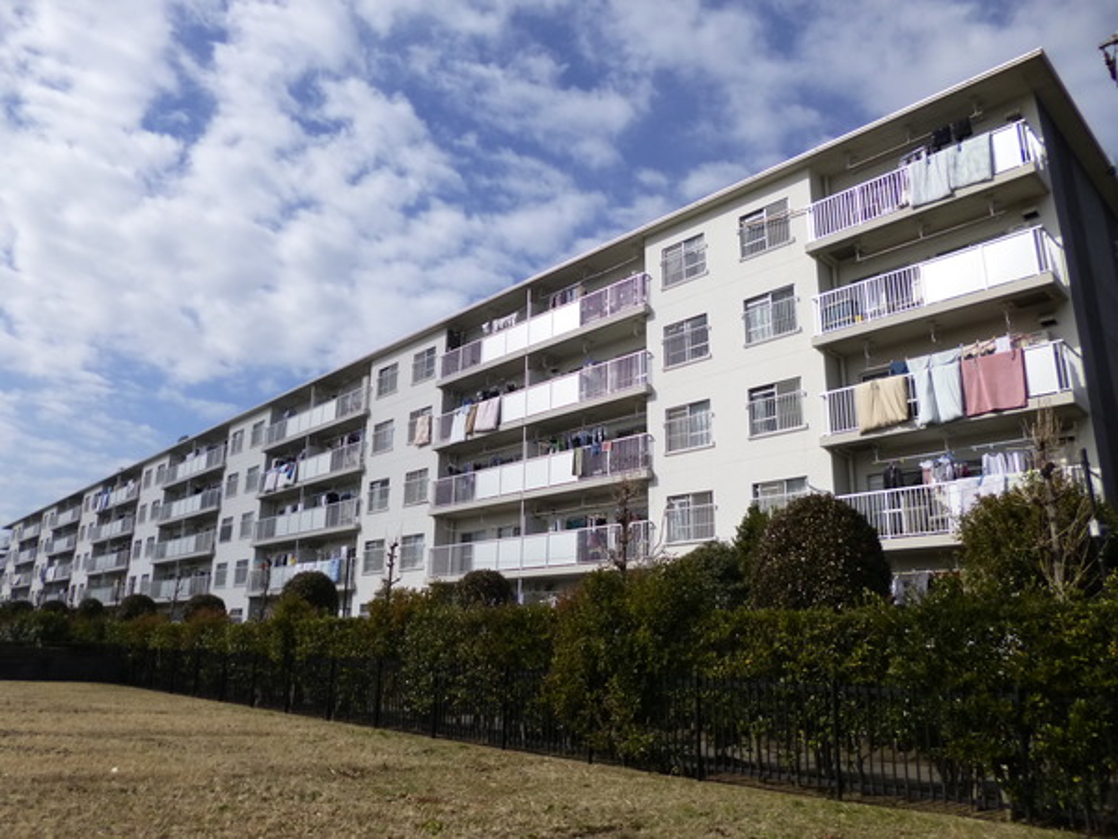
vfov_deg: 56.8
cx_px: 559
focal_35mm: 24
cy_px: 420
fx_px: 775
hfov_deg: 71.6
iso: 160
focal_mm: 4.3
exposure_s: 1/200
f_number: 9
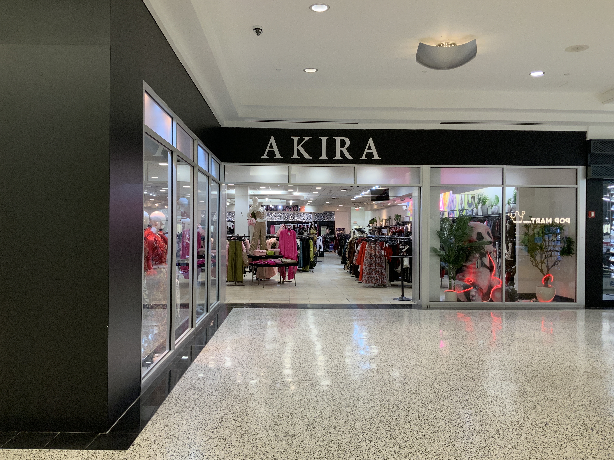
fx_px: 514
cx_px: 307
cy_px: 230
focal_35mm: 29
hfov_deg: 61.7
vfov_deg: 48.2
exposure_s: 1/60
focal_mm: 3
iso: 64
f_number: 1.8
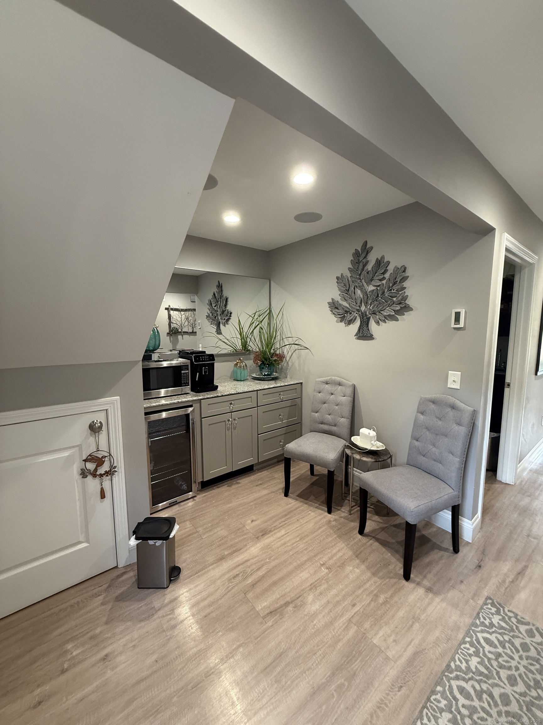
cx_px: 272
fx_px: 293
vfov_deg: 102.1
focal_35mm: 14
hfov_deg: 85.7
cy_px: 362
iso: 200
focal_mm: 2.22
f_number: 2.2
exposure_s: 1/60
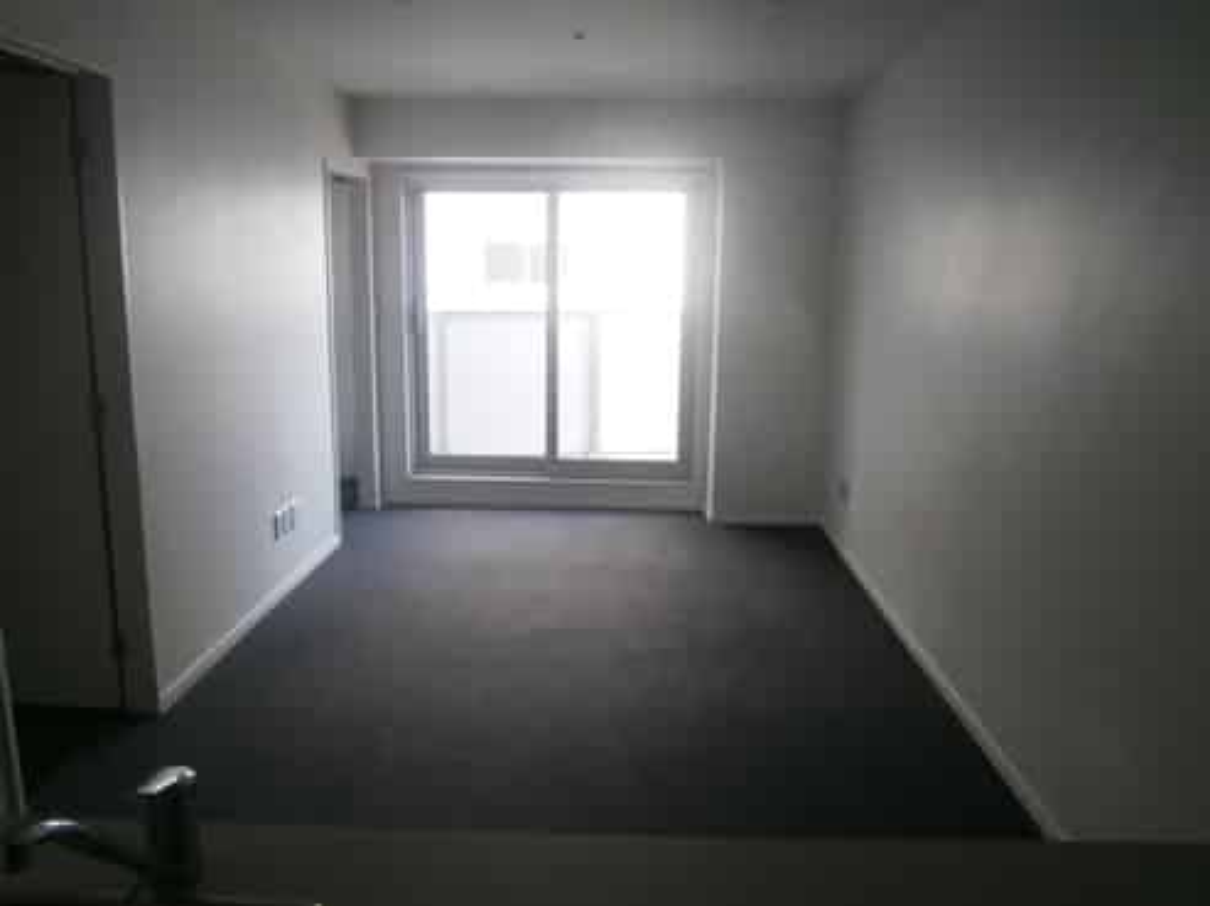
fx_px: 908
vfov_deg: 53.0
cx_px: 605
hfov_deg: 67.3
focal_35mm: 26
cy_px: 453
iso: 80
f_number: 2.8
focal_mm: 4.7
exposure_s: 1/40
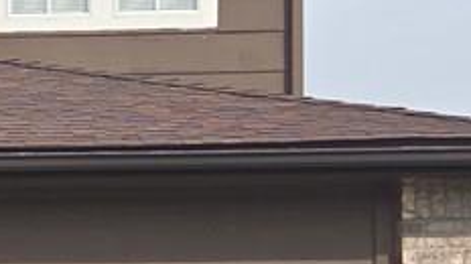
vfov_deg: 6.9
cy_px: 416
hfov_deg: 11.3
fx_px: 2159
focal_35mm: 173
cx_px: -463
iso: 25
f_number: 1.8
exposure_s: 1/1493
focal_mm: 5.4
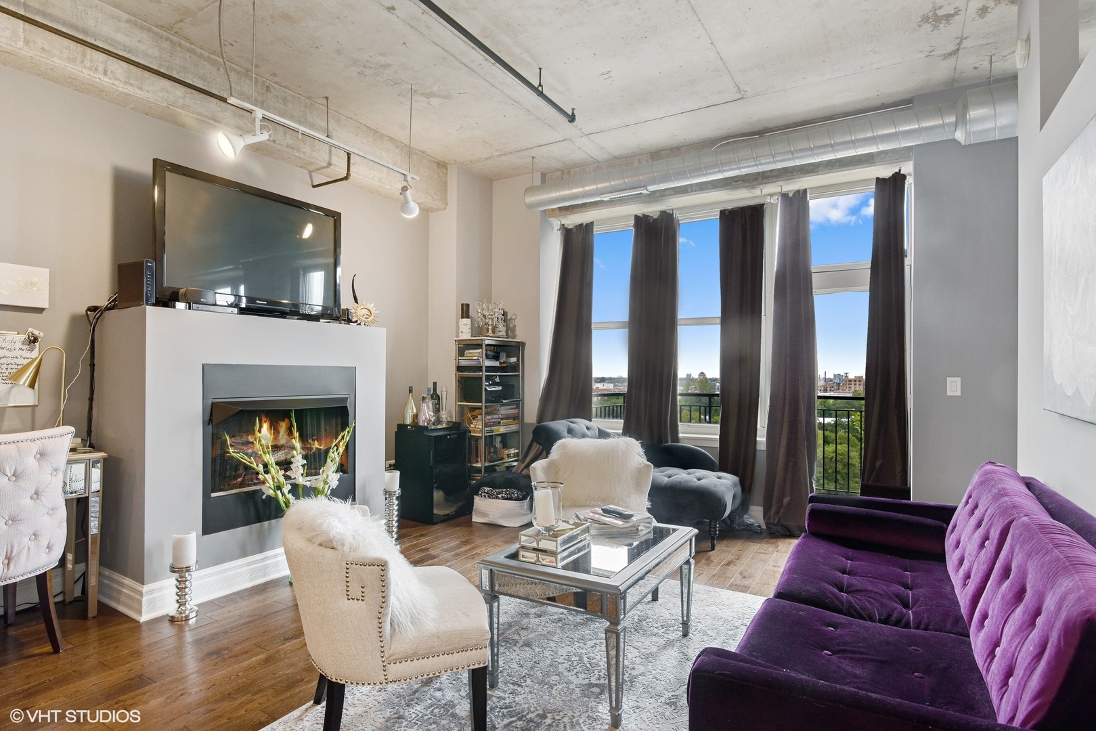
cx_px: 548
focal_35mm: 19
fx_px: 579
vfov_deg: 64.6
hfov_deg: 86.9
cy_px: 366
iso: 400
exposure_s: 1/8
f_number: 8
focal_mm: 19
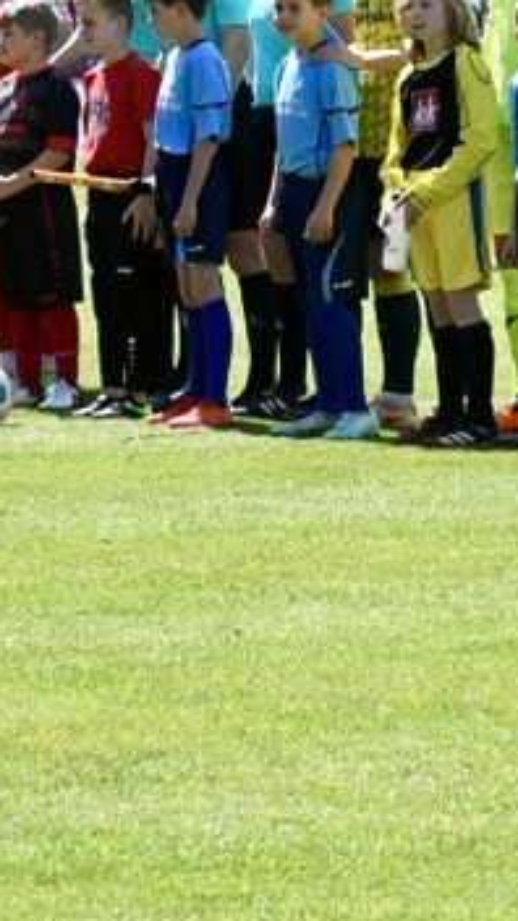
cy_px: 255
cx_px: 704
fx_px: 7448
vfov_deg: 7.1
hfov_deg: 4.0
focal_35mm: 305
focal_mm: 80
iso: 2500
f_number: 13
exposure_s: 1/1600
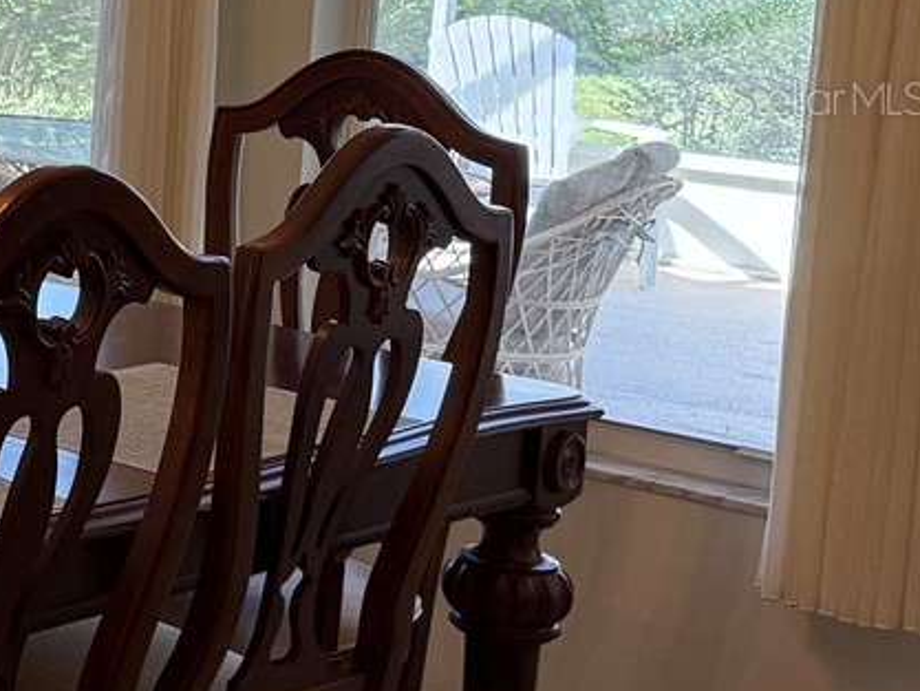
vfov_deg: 15.9
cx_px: -827
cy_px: 97
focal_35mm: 92
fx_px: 2446
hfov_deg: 16.9
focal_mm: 6.76
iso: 160
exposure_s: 1/240
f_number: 1.78
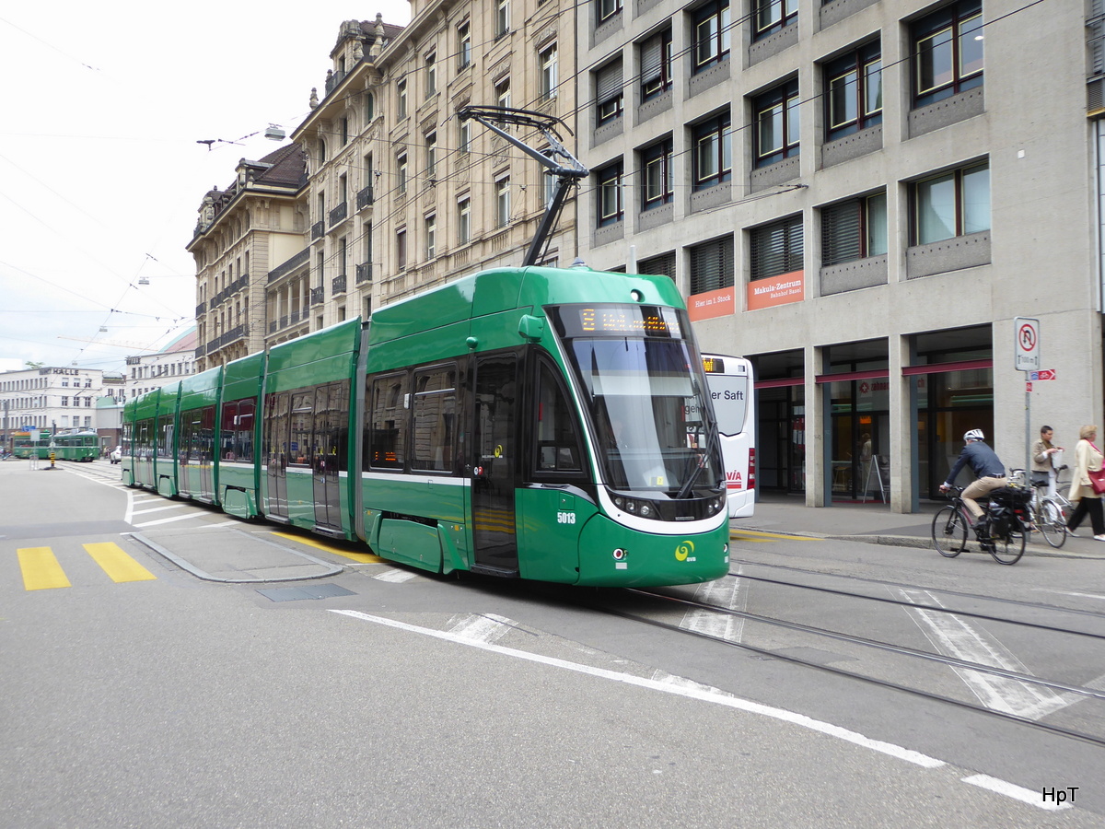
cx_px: 552
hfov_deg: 51.4
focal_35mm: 36
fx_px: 1149
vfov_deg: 39.7
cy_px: 414
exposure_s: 1/250
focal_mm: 6.3
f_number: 3.7
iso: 100
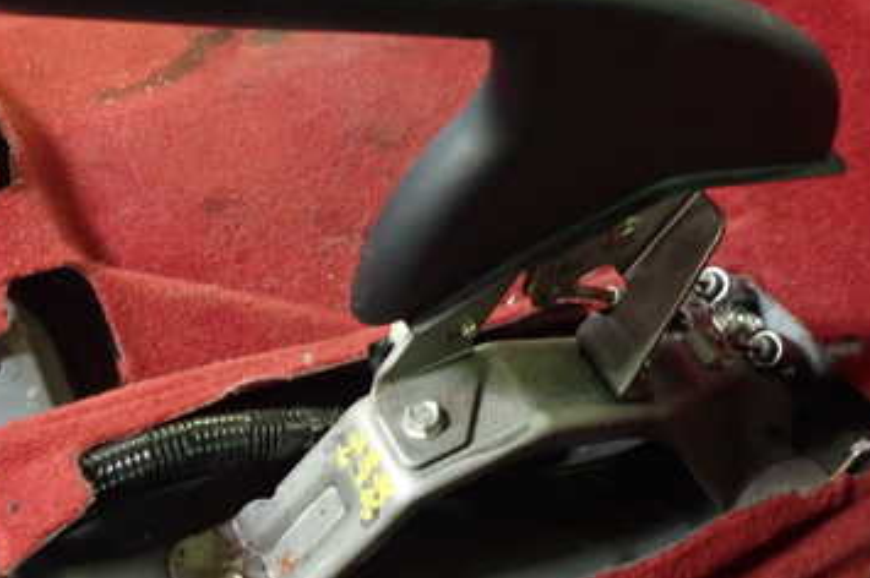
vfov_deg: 30.4
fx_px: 1062
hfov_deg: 44.5
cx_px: 390
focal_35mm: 44
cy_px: 247
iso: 800
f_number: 2
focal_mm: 4.5
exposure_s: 1/20
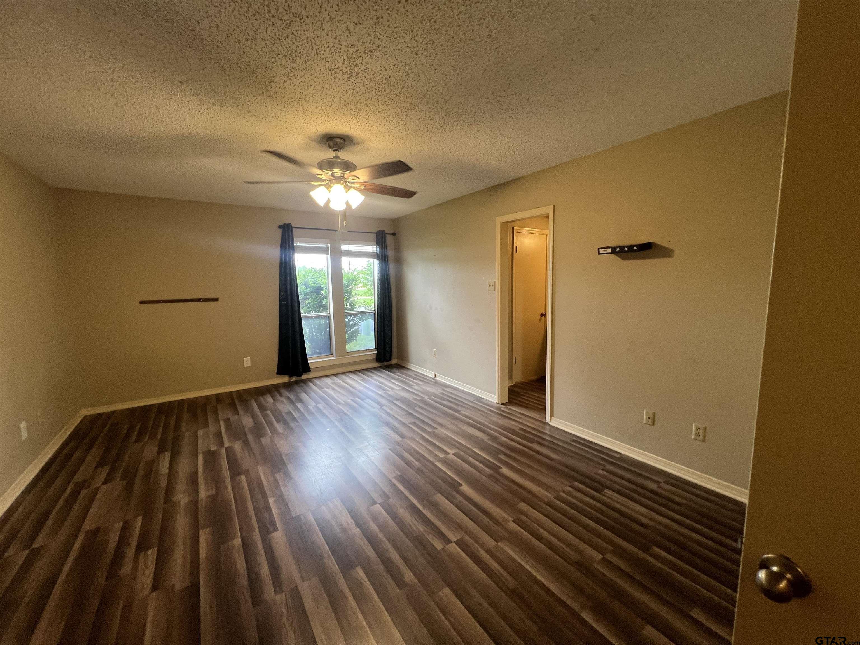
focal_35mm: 13
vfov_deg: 89.9
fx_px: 323
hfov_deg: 106.2
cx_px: 430
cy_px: 322
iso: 160
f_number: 1.8
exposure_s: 1/60
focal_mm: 1.57
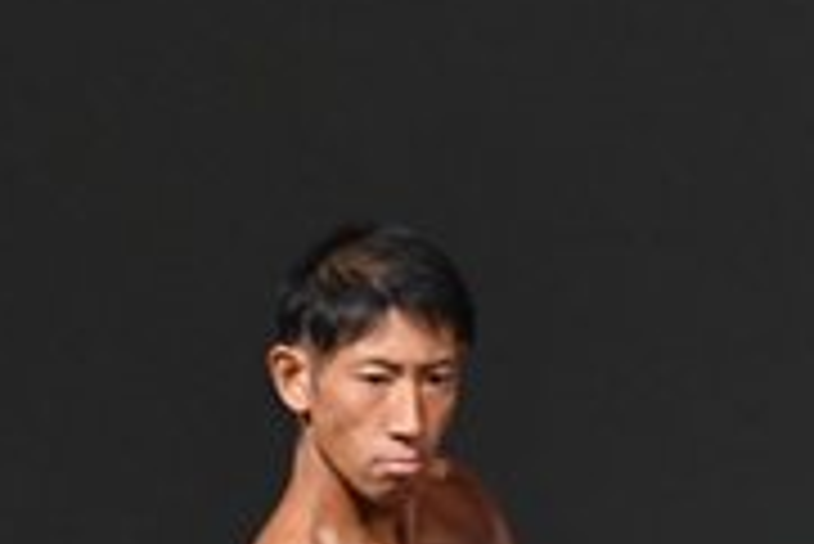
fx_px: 30481
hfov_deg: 1.5
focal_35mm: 1347
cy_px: 1057
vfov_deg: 1.0
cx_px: 281
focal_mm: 210
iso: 4000
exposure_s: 1/400
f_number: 5.6
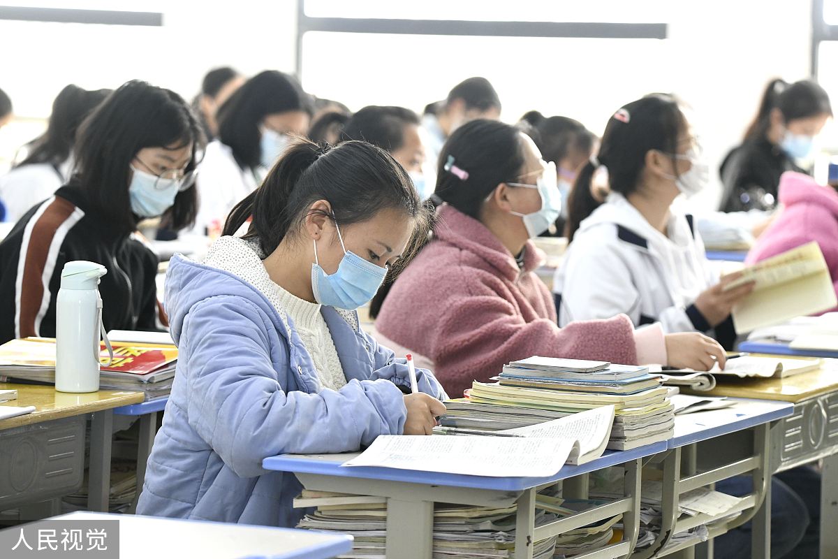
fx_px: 3491
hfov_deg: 13.7
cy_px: 280
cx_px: 419
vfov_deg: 9.1
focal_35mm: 150
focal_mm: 150
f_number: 5
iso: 5000
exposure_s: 1/100
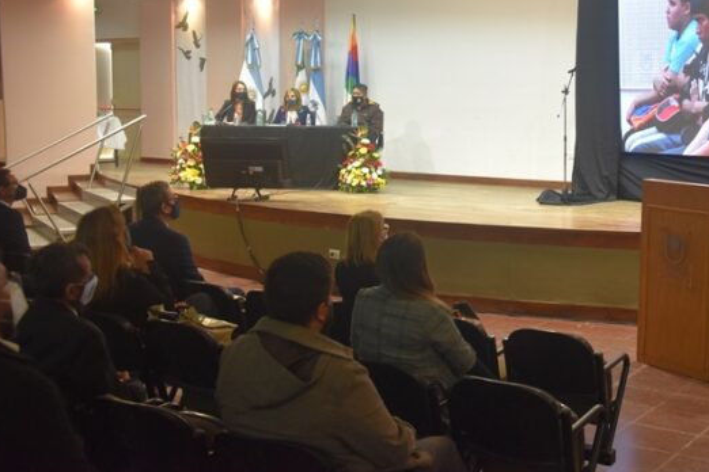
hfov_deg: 40.7
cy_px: 181
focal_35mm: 48
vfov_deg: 28.0
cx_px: 456
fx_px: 945
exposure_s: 1/60
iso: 1400
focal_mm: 24
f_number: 3.8
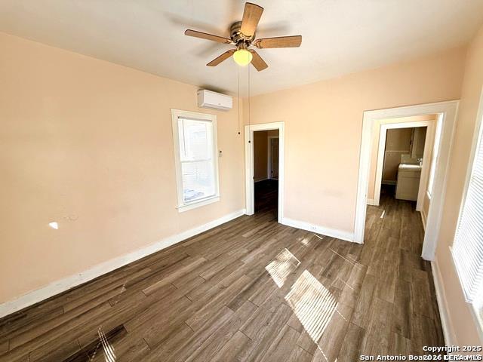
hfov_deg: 102.1
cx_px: 242
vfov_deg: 85.7
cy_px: 181
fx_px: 195
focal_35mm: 14
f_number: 2.2
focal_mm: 2.22
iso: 64
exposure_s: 1/230
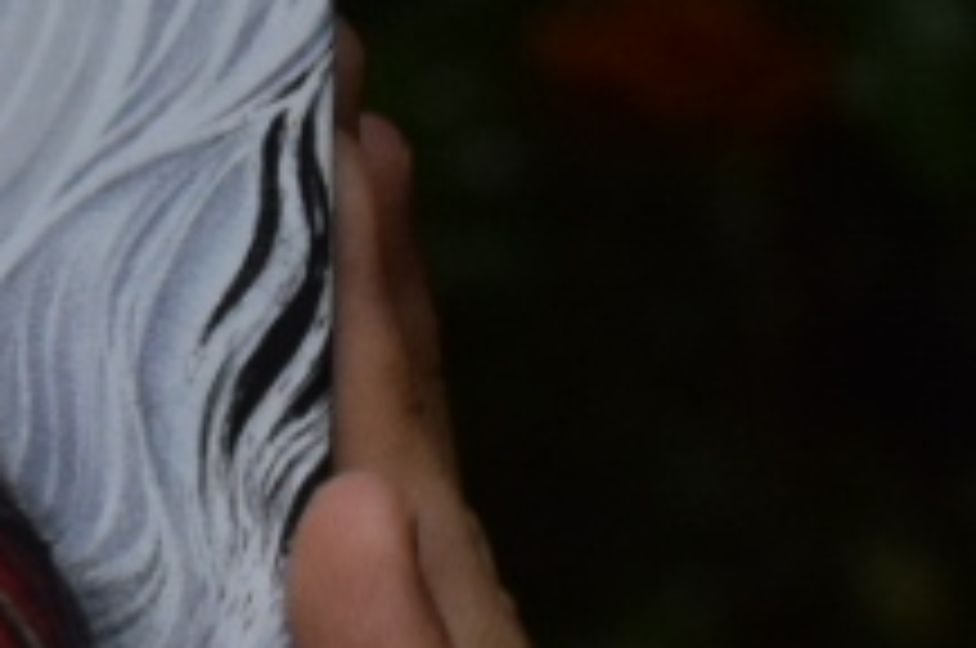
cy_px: -176
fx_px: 16695
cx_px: -873
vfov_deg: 2.2
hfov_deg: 3.3
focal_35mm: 617
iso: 1250
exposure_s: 1/1000
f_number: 5.6
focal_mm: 55
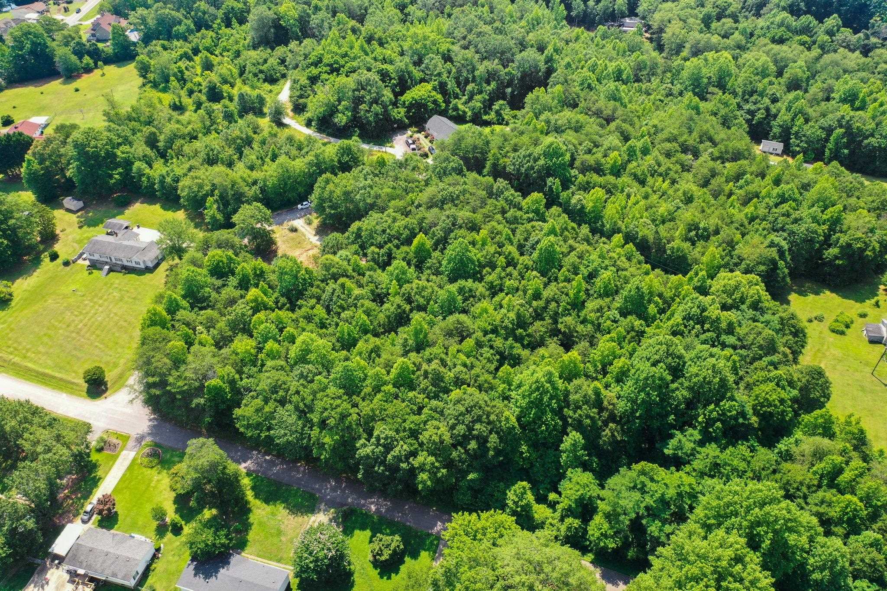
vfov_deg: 46.4
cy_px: 296
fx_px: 690
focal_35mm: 28
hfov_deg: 65.5
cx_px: 444
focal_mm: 10.26
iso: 100
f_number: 3.2
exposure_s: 1/80
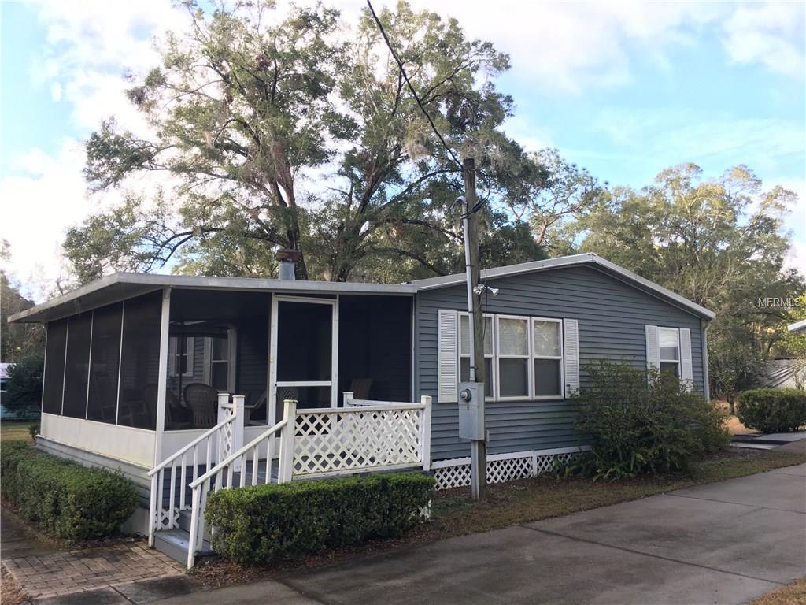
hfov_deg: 61.7
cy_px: 302
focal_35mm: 29
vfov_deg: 48.2
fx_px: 675
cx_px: 403
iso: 25
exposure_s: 1/141
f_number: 2.2
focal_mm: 4.15
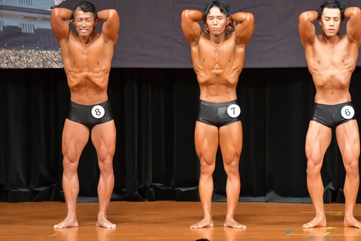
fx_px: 3309
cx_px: 185
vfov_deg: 4.2
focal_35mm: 330
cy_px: 116
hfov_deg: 6.2
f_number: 5.6
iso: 8000
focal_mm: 190
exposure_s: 1/400
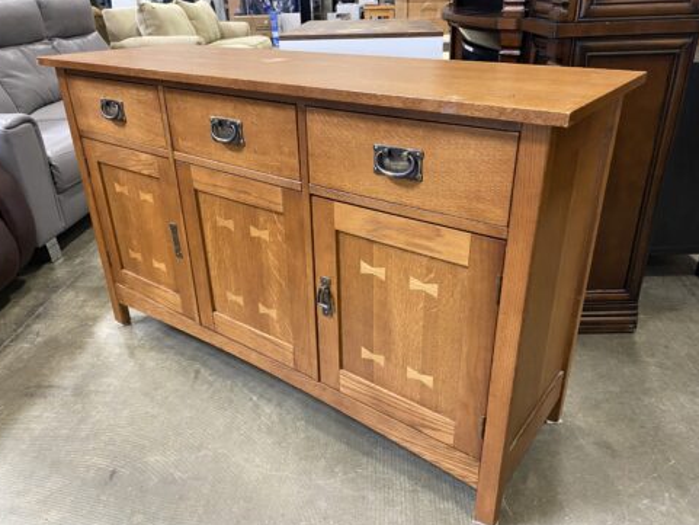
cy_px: 270
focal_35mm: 27
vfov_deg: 51.4
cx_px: 342
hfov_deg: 65.3
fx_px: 545
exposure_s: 1/60
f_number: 1.8
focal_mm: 4.25
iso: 500
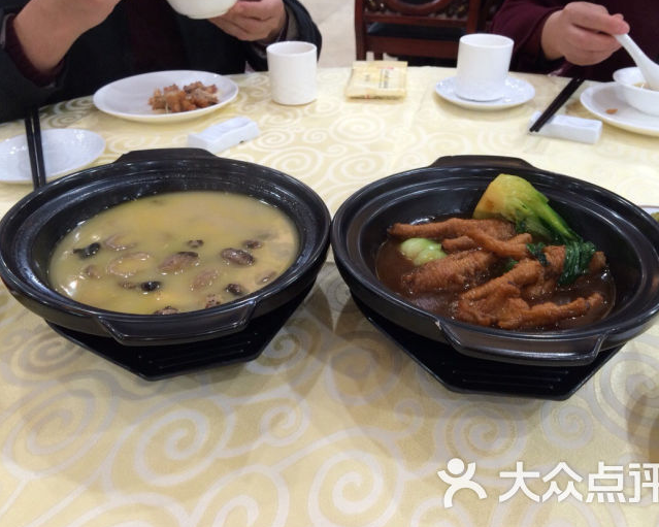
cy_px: 266
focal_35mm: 31
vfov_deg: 47.1
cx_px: 335
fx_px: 605
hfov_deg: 57.2
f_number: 2.2
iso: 80
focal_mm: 4.15
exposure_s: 1/33
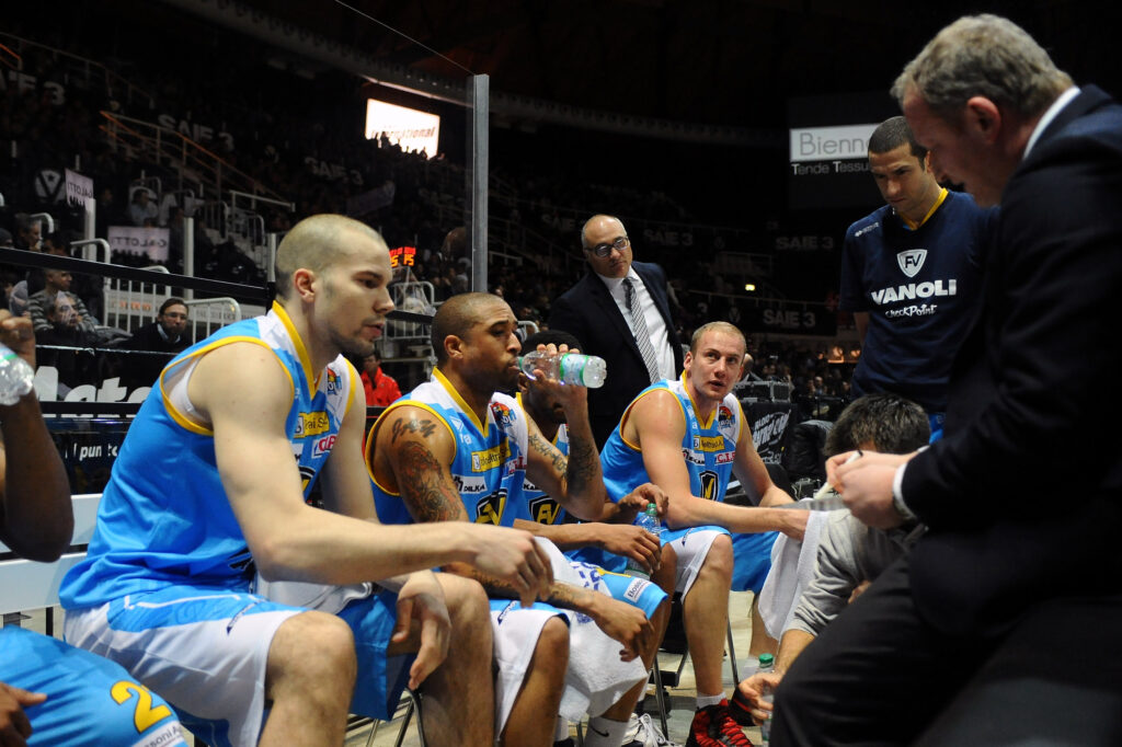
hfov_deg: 65.5
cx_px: 561
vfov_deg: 46.4
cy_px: 374
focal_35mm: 28
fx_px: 872
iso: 4000
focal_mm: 28
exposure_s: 1/320
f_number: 2.8
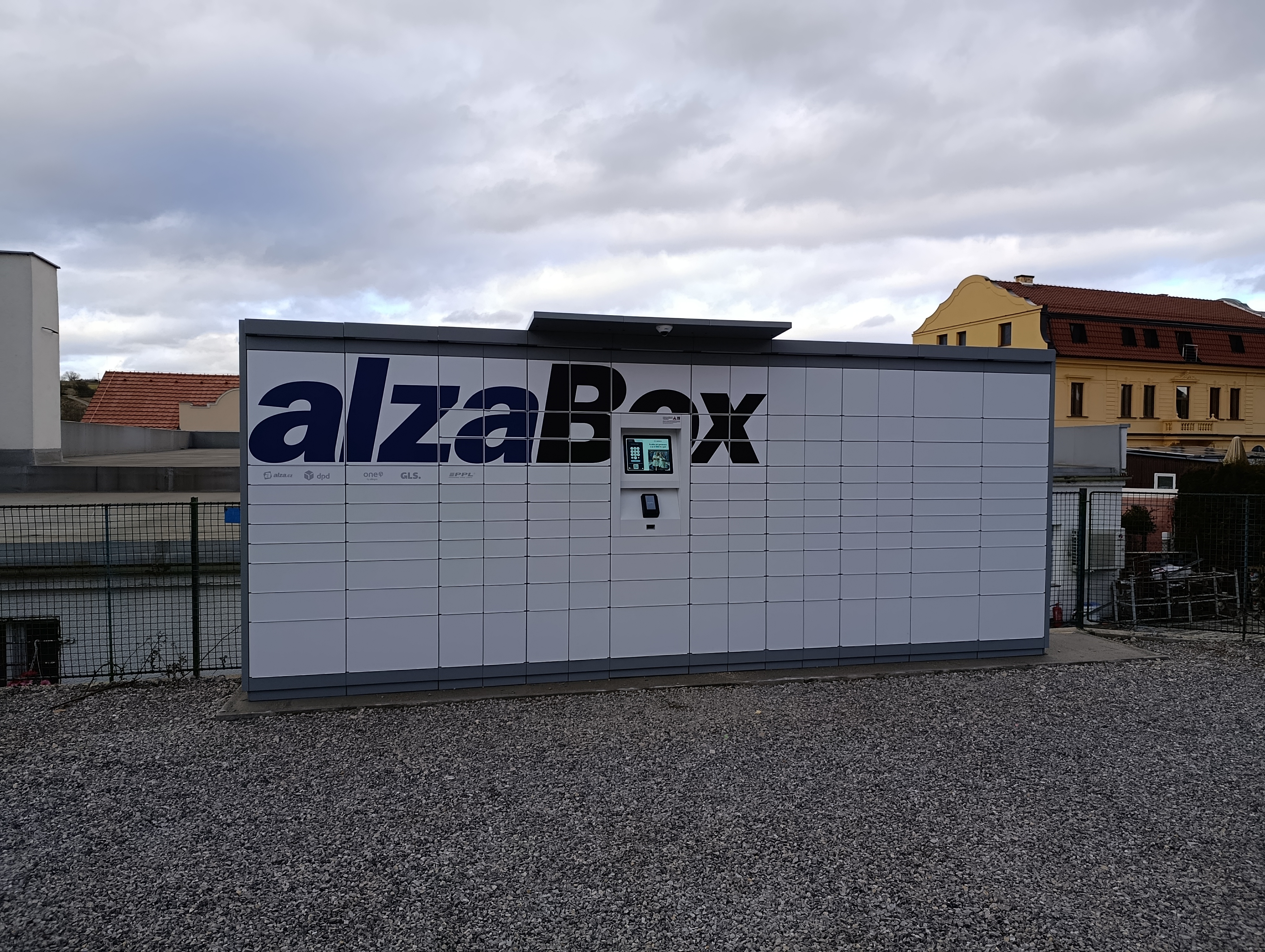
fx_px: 842
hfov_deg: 73.8
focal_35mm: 23
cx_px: 632
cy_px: 476
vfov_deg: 59.0
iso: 50
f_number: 1.65
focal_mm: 6.11
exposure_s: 1/161
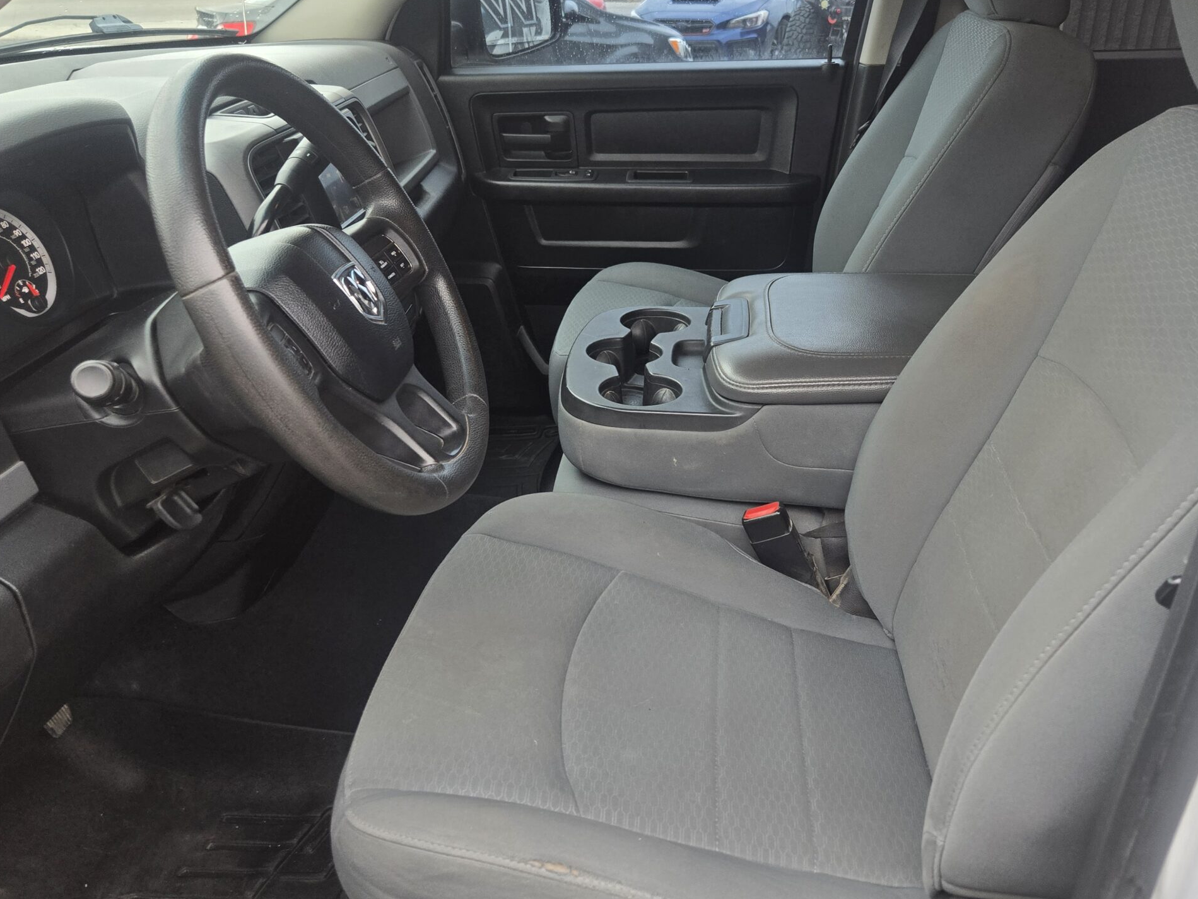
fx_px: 1073
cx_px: 650
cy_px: 406
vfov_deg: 45.4
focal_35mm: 31
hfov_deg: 58.3
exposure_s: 1/180
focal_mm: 5.4
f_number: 1.8
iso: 100
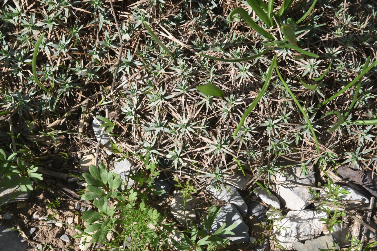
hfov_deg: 35.6
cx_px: 188
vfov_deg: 24.2
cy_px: 126
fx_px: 586
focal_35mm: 56
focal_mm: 56
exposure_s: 1/125
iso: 160
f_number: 11
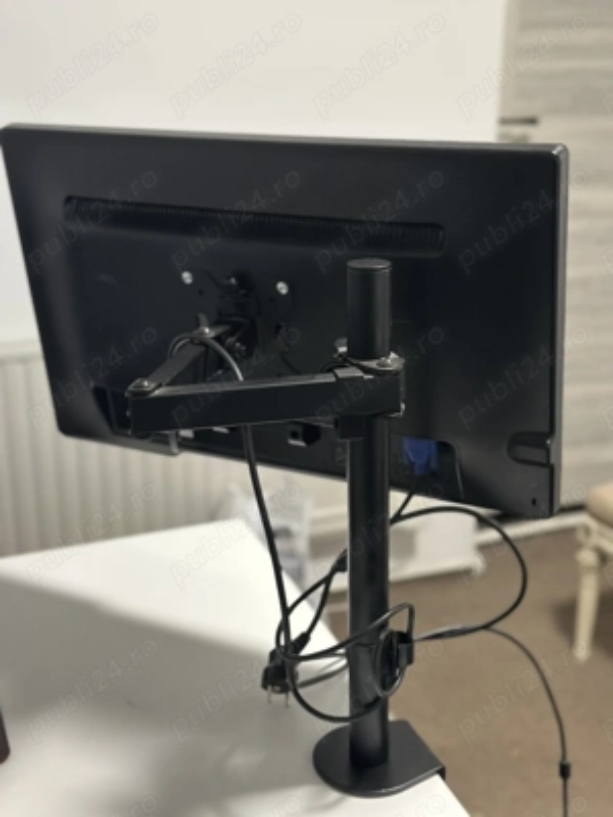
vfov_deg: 39.7
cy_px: 408
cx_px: 306
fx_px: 1133
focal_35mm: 48
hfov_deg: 30.3
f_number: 1.78
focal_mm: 6.86
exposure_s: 1/50
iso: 320
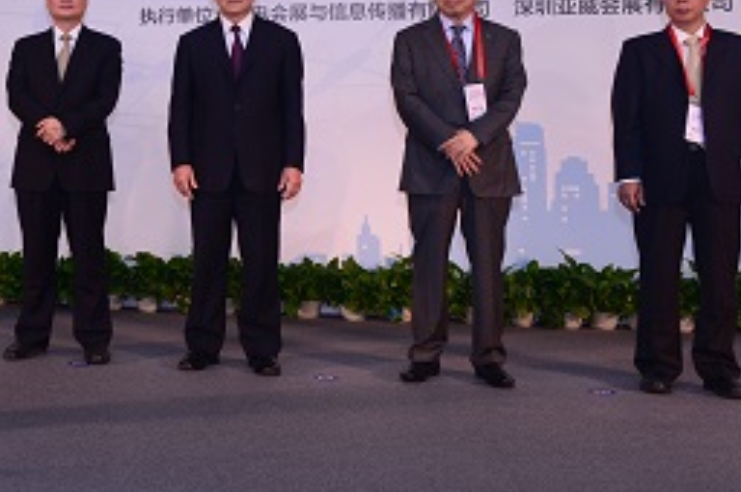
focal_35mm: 61
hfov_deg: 29.9
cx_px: -58
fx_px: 1254
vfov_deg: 21.8
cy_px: 72
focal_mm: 26
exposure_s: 1/125
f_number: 5
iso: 400
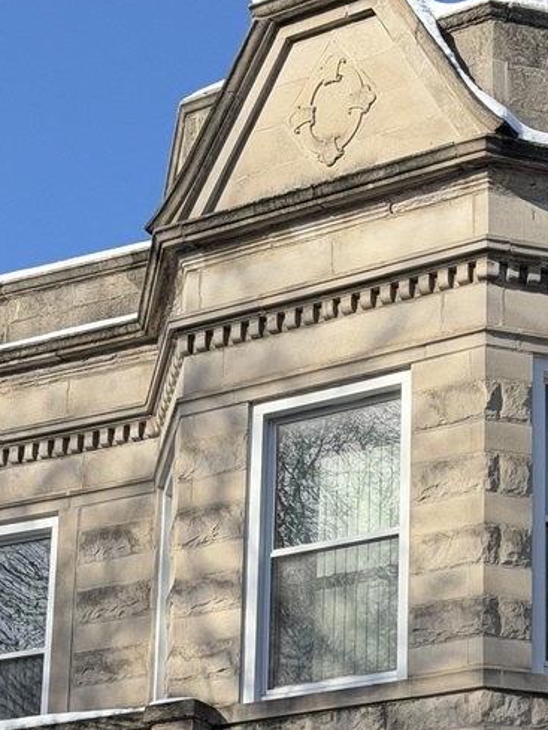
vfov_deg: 18.0
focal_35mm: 106
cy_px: 764
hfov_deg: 13.9
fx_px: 2236
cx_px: 360
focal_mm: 6.76
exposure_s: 1/3096
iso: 64
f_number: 1.78
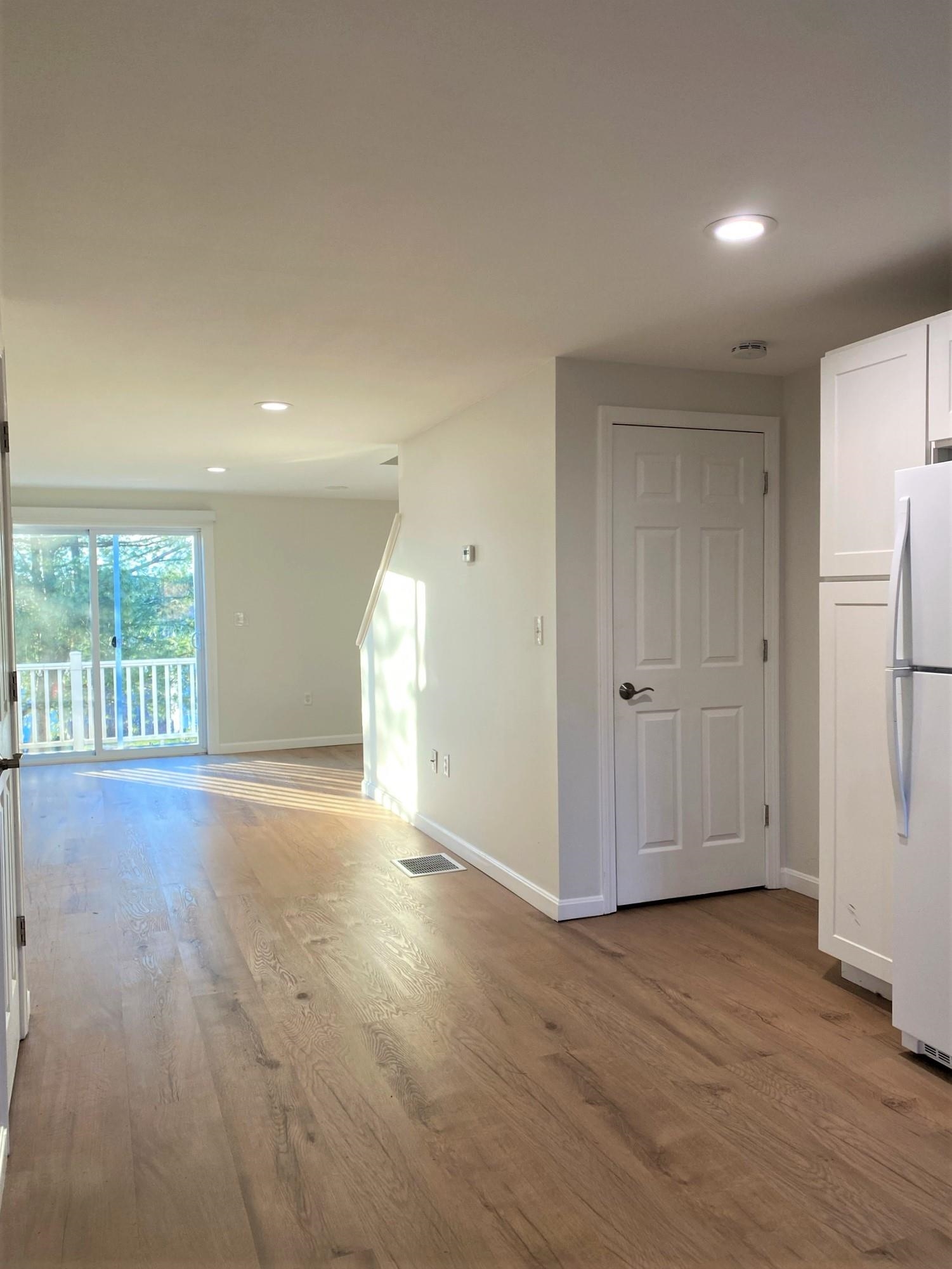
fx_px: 953
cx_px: 476
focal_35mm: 26
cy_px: 634
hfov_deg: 53.1
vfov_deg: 67.3
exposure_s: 1/60
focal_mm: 4.25
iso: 64
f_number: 1.8
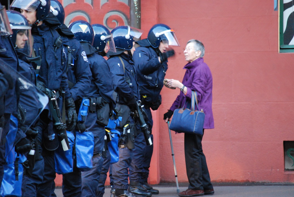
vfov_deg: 4.6
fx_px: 2452
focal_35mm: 300
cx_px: 147
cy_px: 98
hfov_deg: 6.9
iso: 1600
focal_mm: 200
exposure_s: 1/25
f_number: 5.6
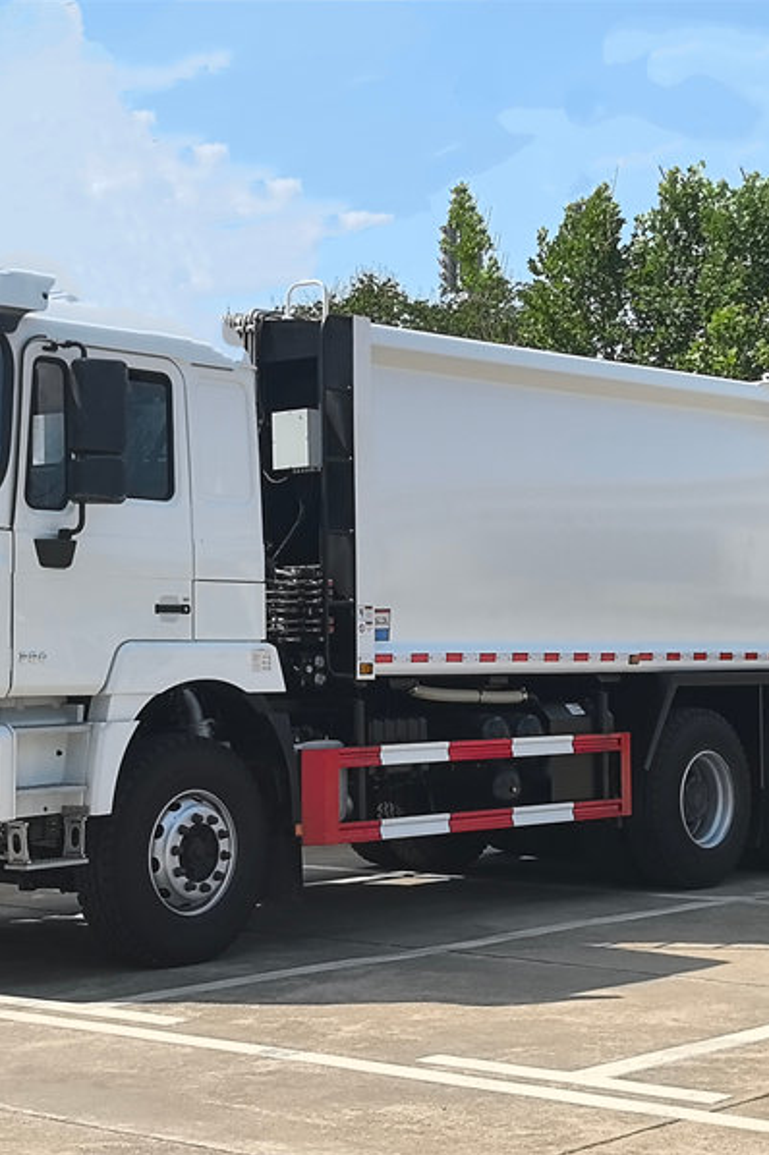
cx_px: 323
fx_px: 2277
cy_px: 578
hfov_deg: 19.2
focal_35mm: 71
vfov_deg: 28.5
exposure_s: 1/1504
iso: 50
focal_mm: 6.98
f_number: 2
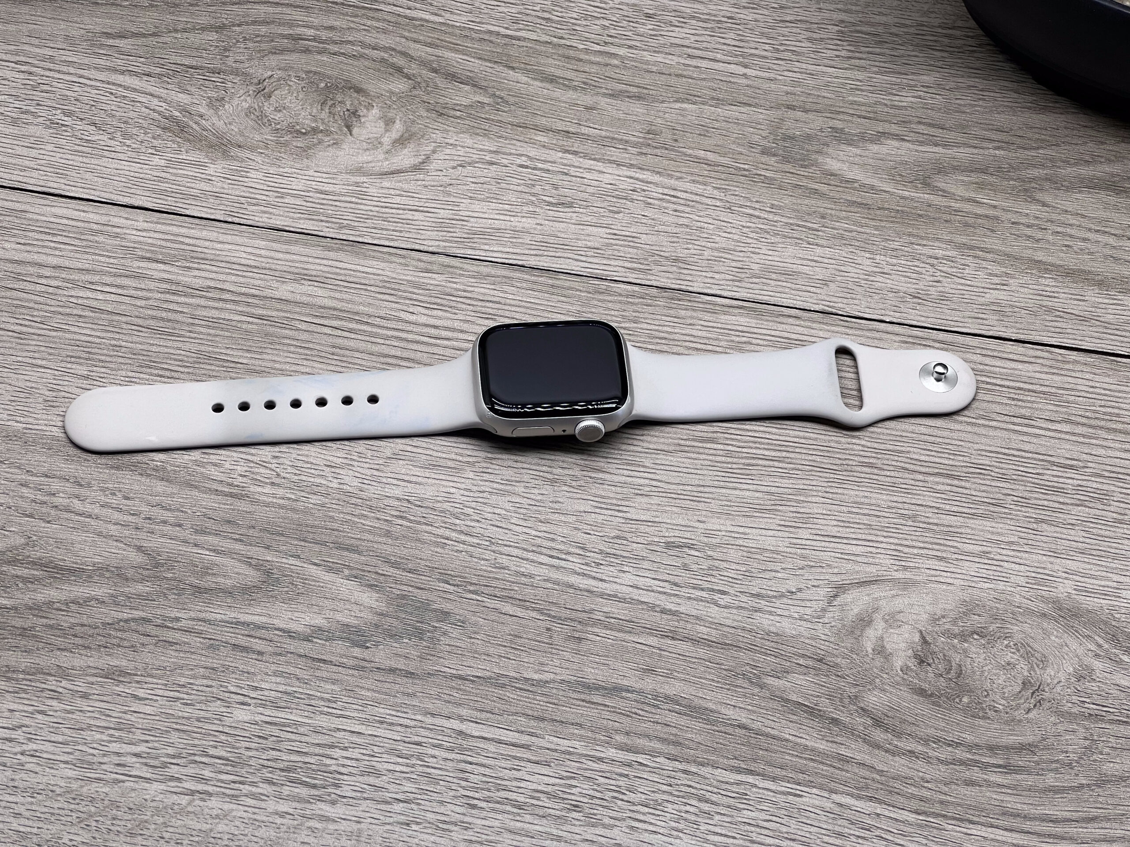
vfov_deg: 19.1
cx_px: 565
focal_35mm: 77
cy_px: 424
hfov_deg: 25.3
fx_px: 2514
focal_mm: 9
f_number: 2.8
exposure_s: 1/100
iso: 40
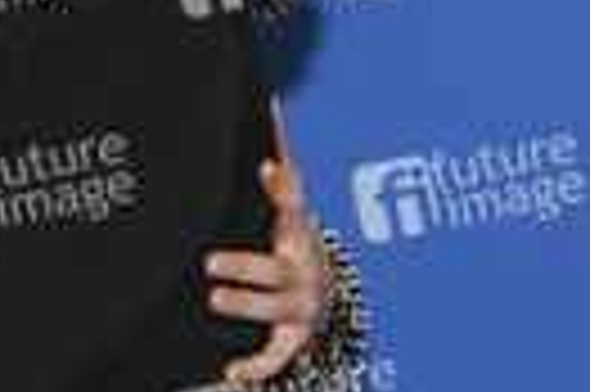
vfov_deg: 4.2
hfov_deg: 6.3
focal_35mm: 327
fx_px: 5352
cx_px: -101
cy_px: 77
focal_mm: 95
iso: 640
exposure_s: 1/500
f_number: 3.5
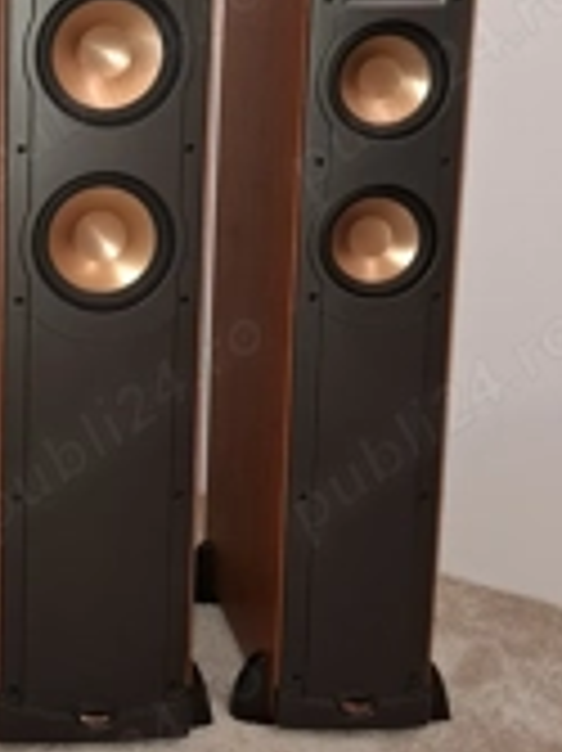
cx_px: -40
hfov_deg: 24.9
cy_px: 153
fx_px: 1192
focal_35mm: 55
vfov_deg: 33.9
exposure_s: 1/33
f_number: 1.8
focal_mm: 5.54
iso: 320
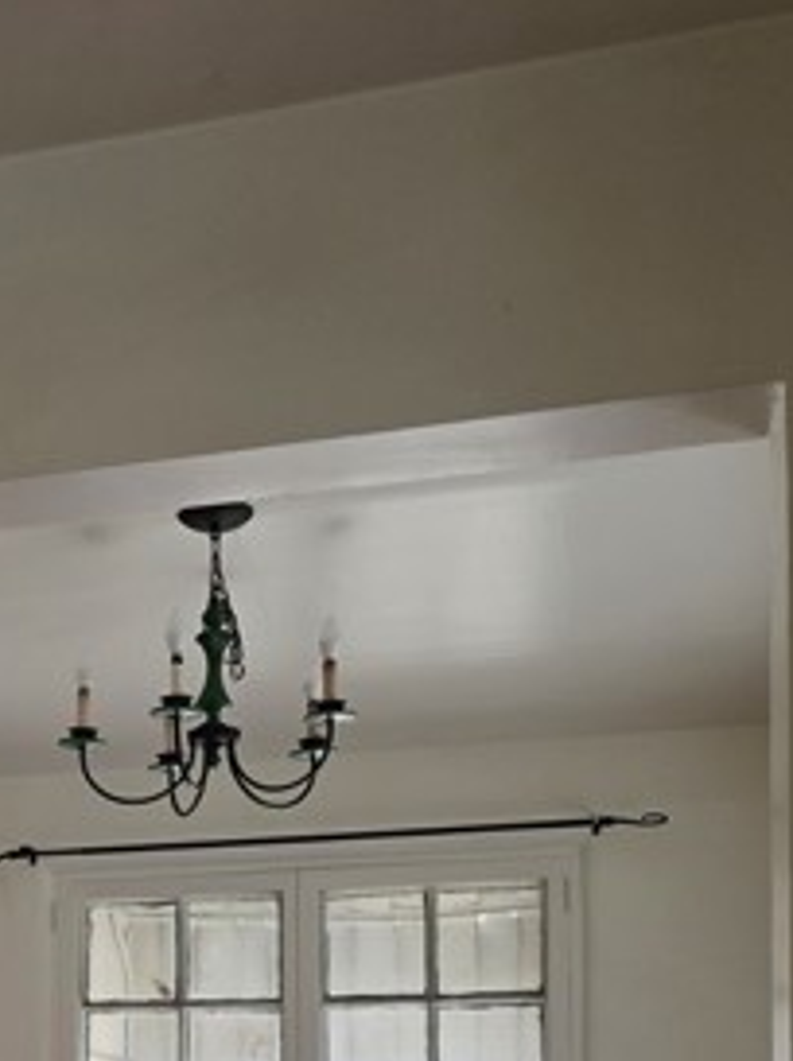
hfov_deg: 25.7
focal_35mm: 54
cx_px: 19
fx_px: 1653
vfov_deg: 32.6
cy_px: 1073
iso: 320
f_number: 1.7
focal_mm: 6.25
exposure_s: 1/120
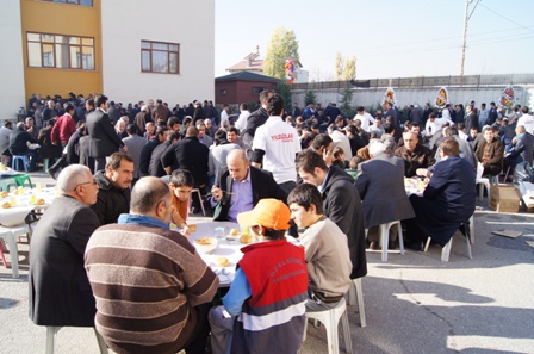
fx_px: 400
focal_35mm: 27
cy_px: 177
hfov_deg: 67.5
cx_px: 267
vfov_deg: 47.8
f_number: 9
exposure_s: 1/100
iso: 100
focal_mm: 18
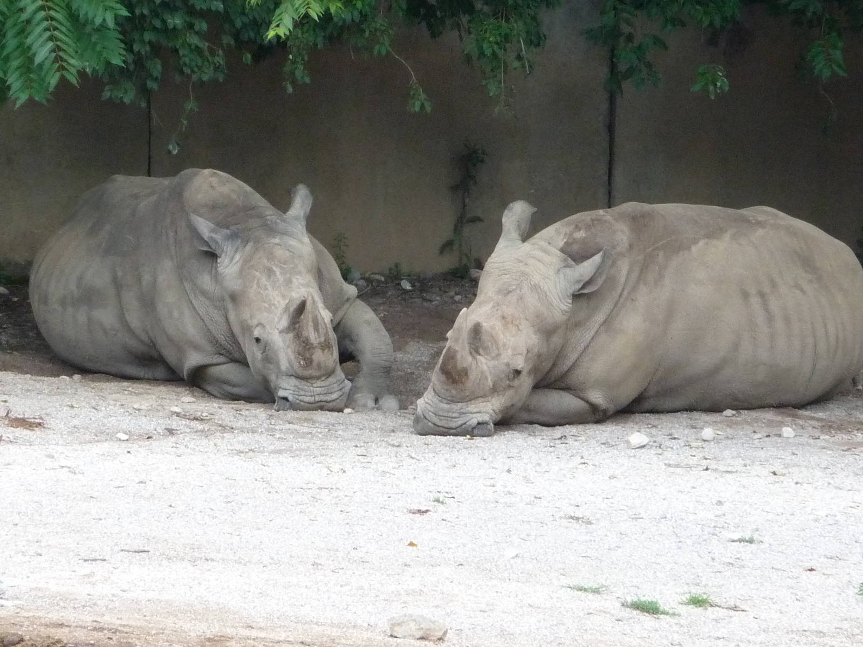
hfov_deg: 4.2
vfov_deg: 3.2
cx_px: 432
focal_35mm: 472
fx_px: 11767
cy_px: 324
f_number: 4.9
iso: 400
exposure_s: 1/320
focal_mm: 47
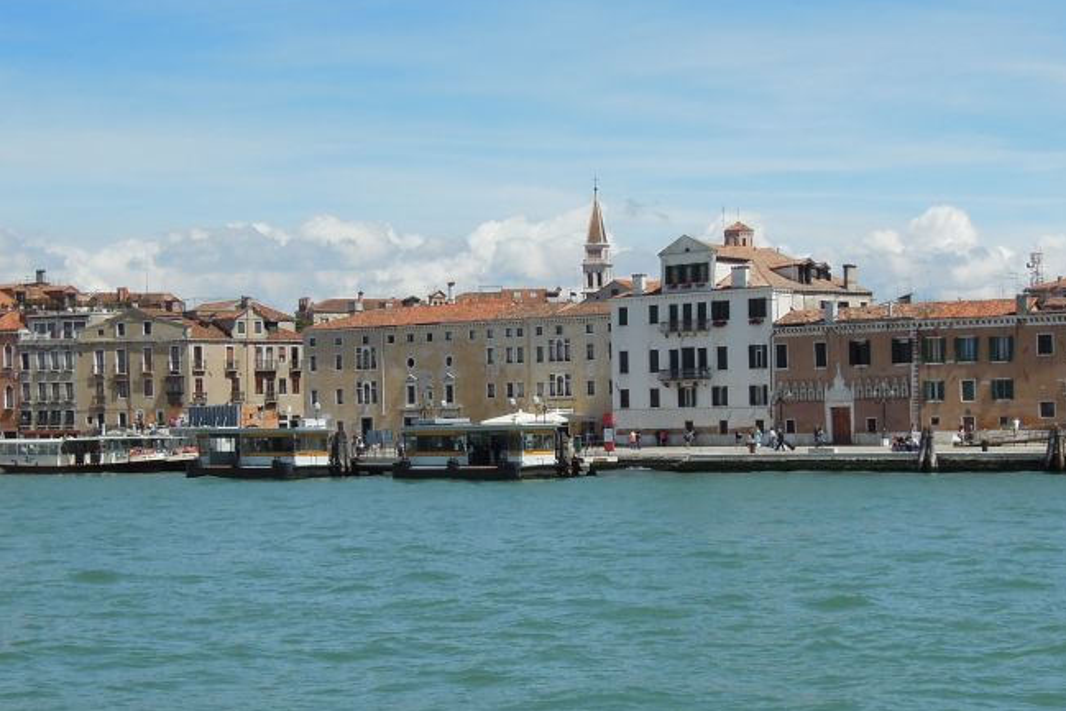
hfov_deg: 24.8
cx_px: 498
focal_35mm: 82
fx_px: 2428
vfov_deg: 16.6
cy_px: 456
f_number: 4.7
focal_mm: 9
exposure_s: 1/1600
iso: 160
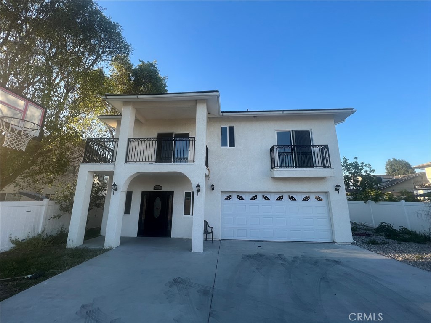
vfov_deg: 89.9
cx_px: 216
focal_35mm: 13
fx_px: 162
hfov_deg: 106.2
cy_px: 162
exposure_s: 1/273
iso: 32
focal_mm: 1.57
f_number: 1.8
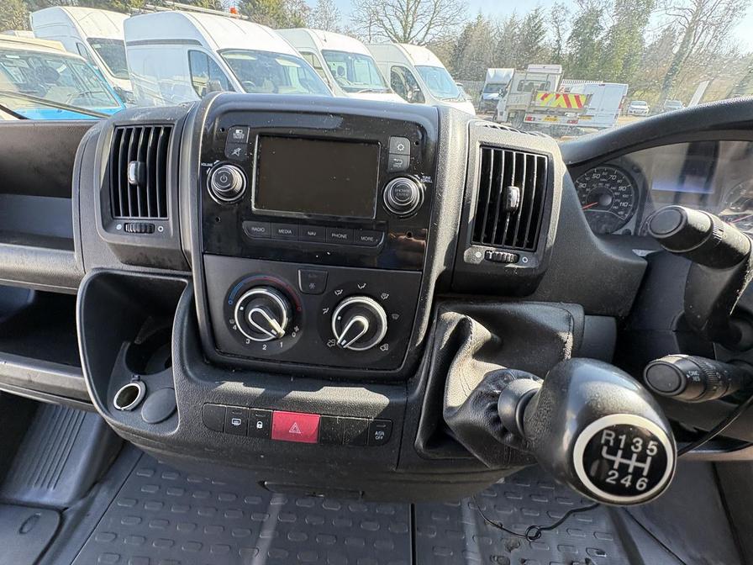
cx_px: 376
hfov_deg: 102.1
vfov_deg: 85.7
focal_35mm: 14
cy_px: 282
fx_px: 305
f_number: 2.2
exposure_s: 1/134
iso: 125
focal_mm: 2.22
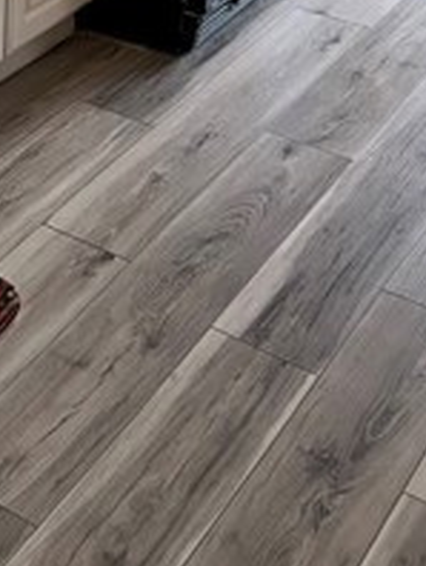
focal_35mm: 84
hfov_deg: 16.0
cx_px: -229
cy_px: -226
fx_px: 1375
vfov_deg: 20.6
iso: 125
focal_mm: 5.1
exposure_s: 1/60
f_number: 1.6
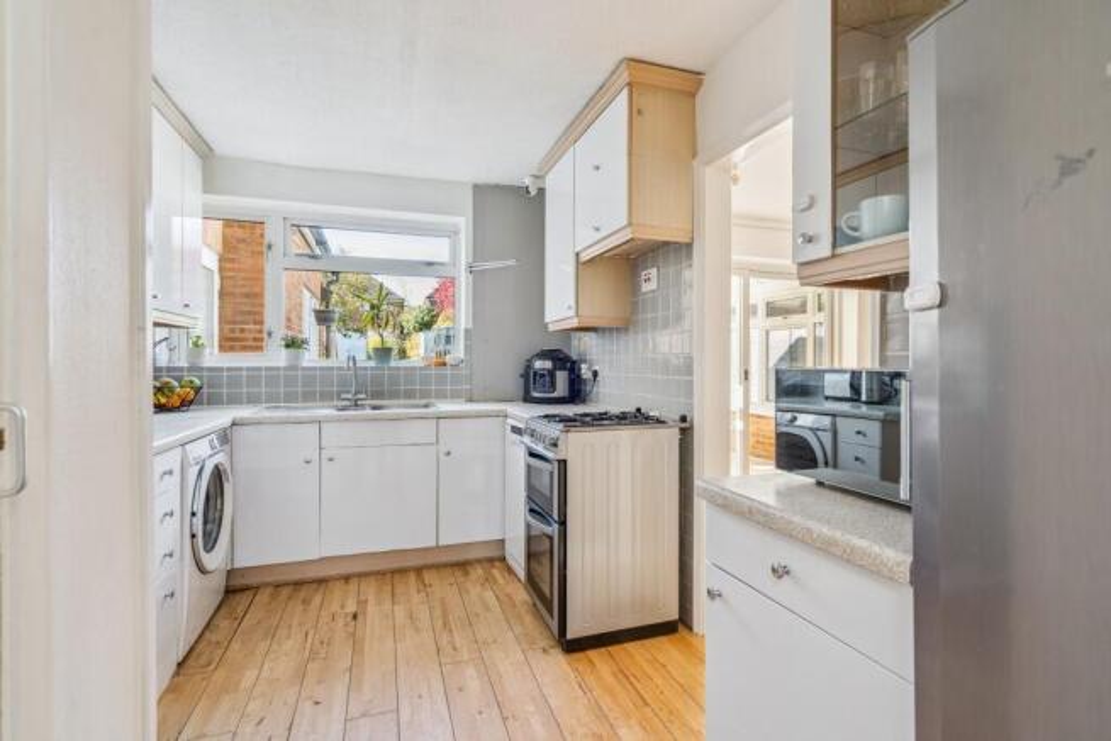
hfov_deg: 96.7
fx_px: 494
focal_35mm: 16
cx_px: 556
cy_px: 370
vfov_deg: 73.8
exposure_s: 1/15
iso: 320
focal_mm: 16
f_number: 5.6
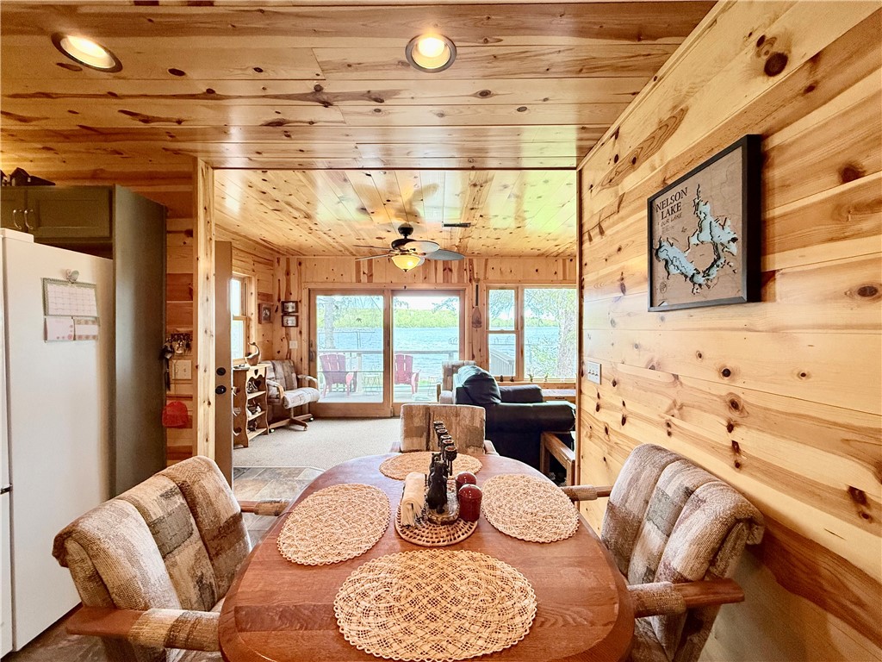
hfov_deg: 102.1
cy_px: 331
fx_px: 357
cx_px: 441
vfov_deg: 85.7
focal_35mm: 14
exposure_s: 1/120
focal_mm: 2.22
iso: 320
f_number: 2.2
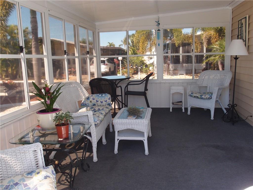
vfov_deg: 46.8
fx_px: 219
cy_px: 95
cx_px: 126
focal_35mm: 30
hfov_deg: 60.0
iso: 100
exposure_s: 1/200
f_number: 2.5
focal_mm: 6.48
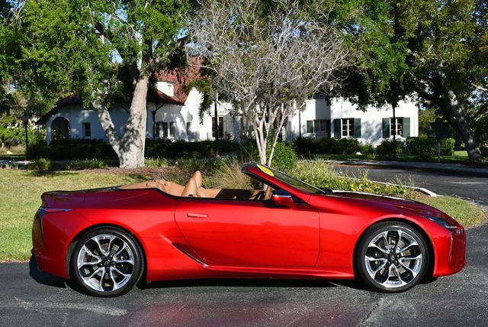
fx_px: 651
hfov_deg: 41.1
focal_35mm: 48
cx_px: 244
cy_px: 164
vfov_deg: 28.1
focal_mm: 24
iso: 100
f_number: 8
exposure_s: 1/250
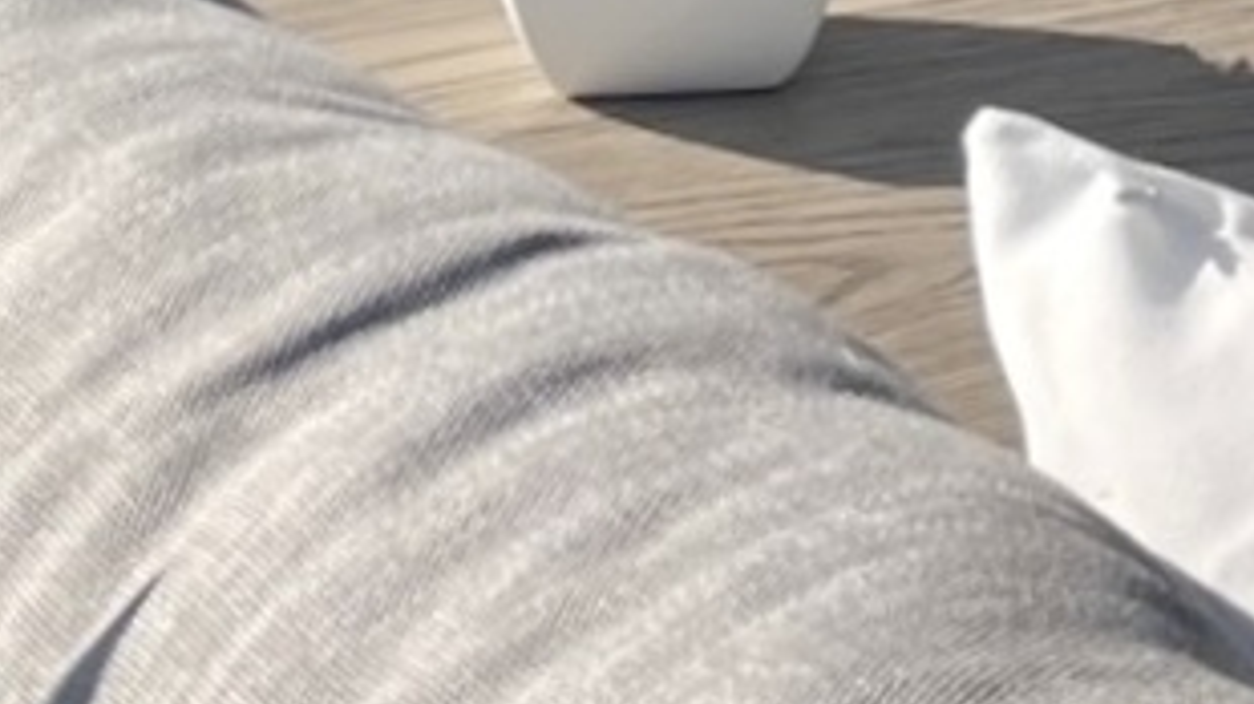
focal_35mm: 183
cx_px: 518
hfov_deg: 11.8
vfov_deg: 6.2
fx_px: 6082
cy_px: -1163
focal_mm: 4.2
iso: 32
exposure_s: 1/2398
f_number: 1.6
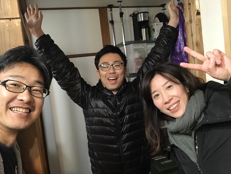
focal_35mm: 32
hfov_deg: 56.8
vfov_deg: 44.2
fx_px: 214
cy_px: 87
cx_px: 116
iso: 200
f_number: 2.2
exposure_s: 1/30
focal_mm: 2.87
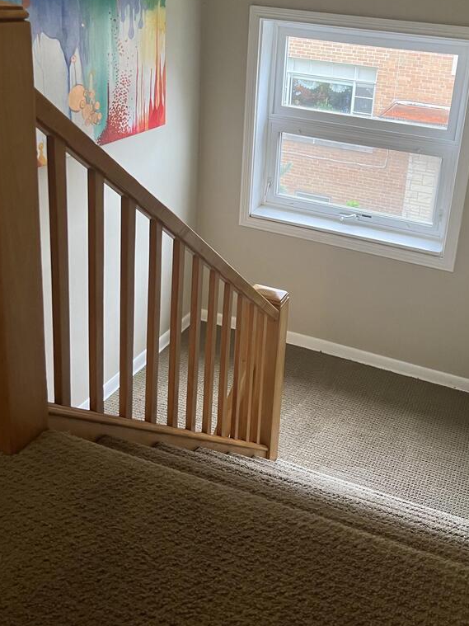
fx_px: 669
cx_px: 298
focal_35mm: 37
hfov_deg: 38.4
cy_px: 182
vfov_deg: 48.8
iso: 160
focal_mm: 5.7
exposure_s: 1/60
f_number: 1.5
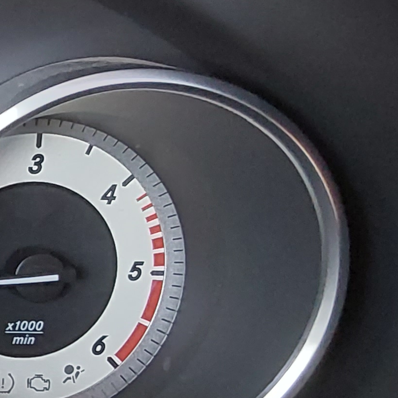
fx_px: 1288
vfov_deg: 17.6
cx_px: -376
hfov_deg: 14.7
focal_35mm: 99
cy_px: 217
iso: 200
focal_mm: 2.91
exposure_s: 1/60
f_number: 1.9
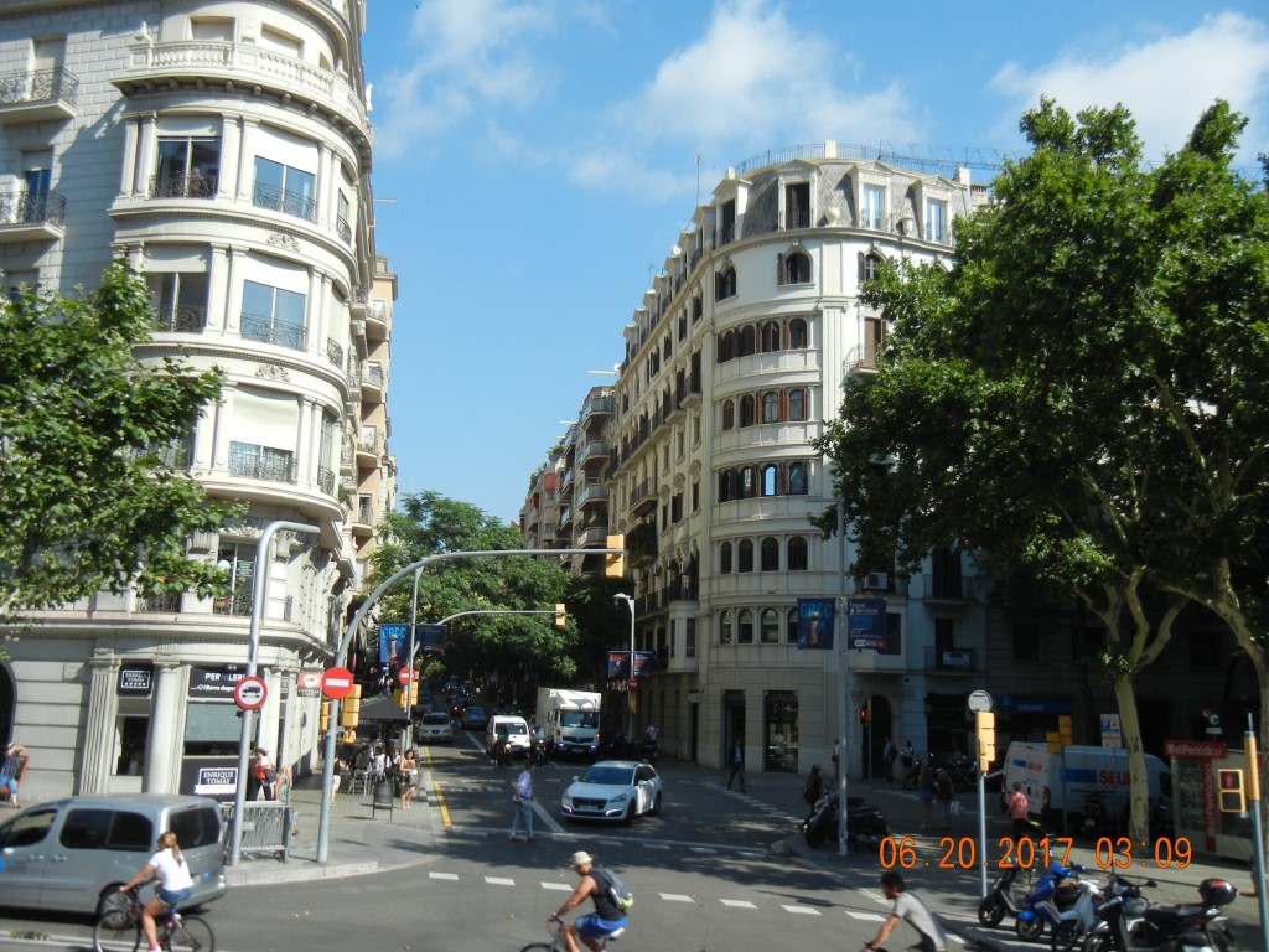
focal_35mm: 34
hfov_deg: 54.0
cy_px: 476
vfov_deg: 41.8
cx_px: 634
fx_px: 1246
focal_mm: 6.2
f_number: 7.2
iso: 160
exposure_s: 1/285
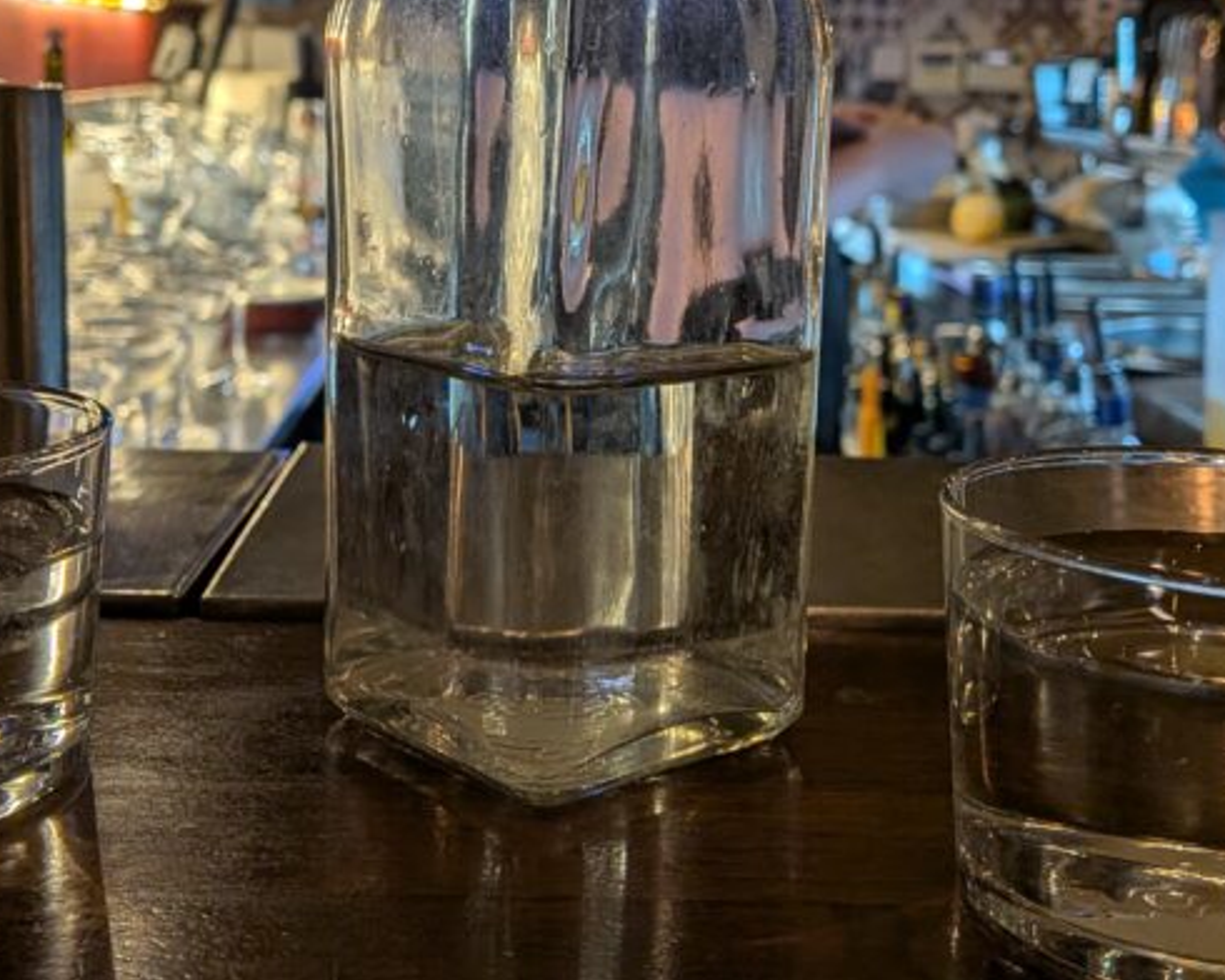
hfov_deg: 38.0
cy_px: 318
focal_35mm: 49
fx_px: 1777
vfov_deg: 30.6
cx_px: 562
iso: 144
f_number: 1.7
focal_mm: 4.53
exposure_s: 1/50
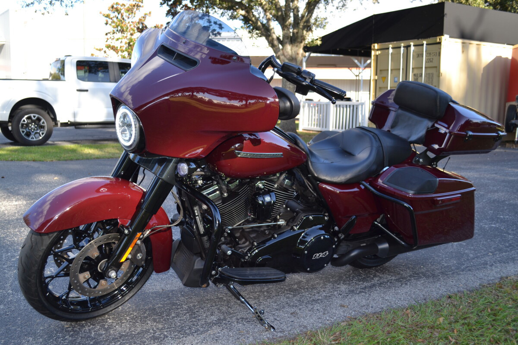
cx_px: 259
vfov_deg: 36.9
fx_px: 518
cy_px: 172
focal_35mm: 36
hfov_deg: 53.1
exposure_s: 1/125
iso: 100
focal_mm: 24
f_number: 4
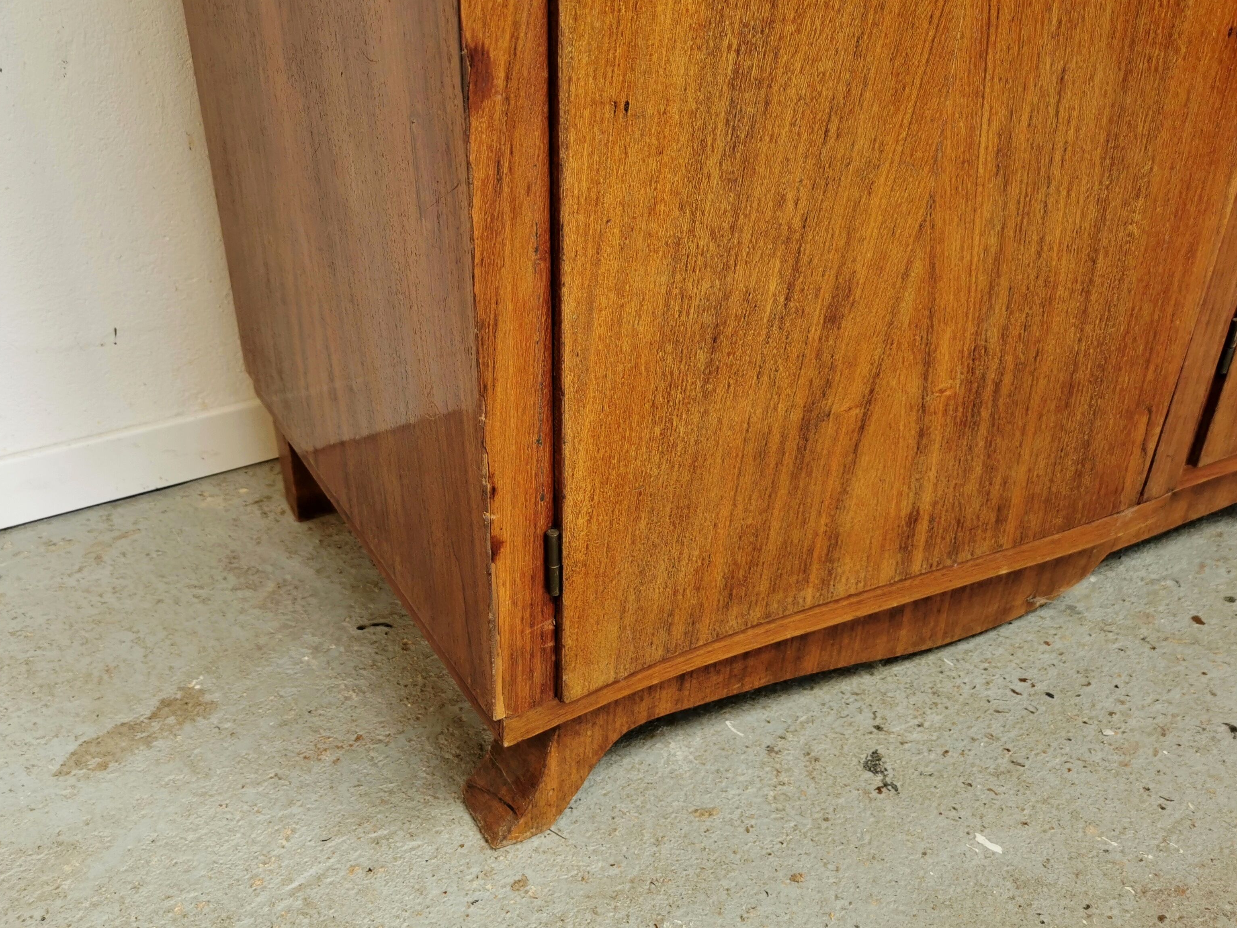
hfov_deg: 56.7
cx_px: 547
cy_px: 487
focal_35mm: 32
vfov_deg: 44.2
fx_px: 1144
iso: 80
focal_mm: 5.58
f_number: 1.8
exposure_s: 1/100
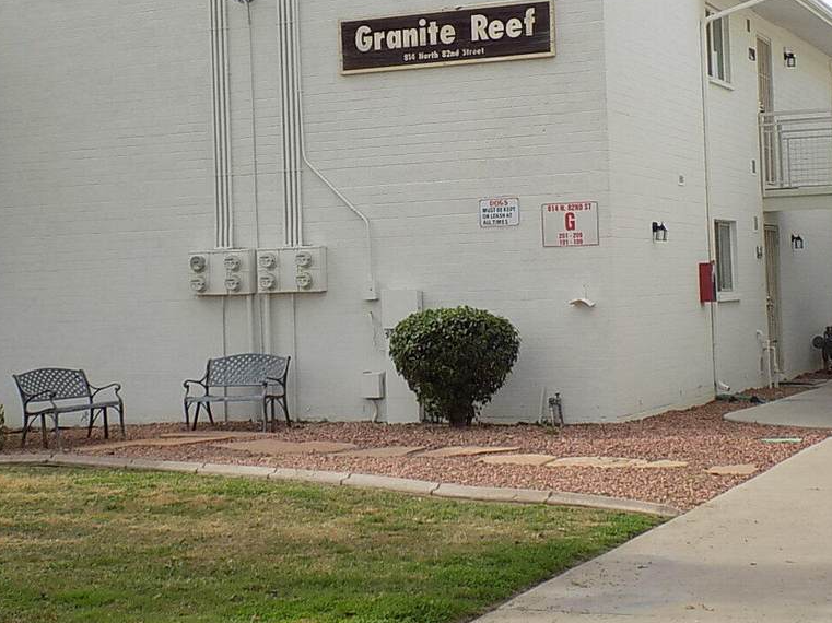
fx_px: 1658
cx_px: 354
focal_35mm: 69
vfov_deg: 21.3
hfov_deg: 28.1
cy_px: 247
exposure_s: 1/500
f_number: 3.6
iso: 80
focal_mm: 7.3
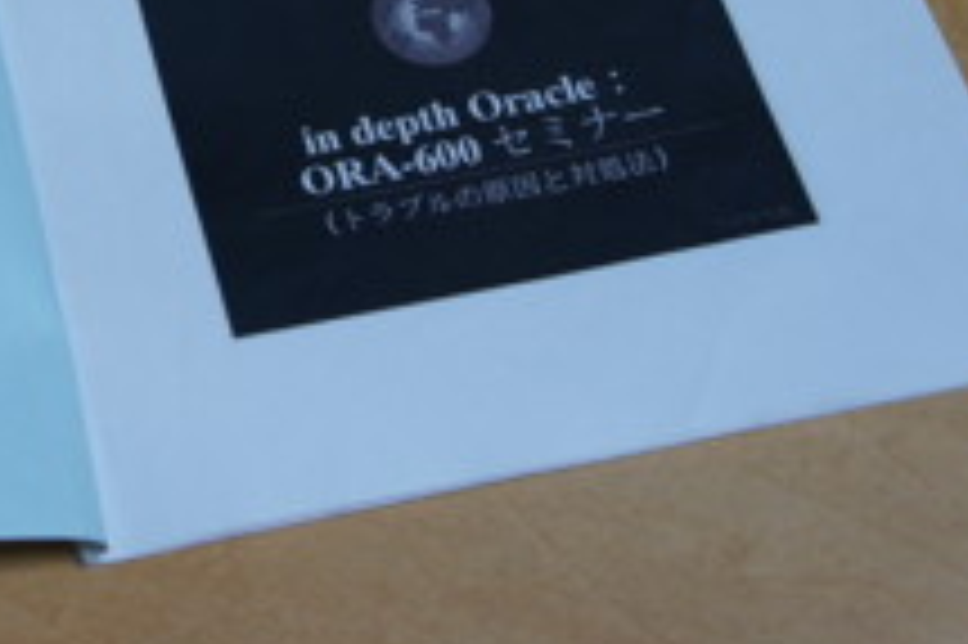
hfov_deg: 19.9
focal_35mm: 100
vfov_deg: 13.4
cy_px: -74
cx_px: 27
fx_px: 2687
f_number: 4
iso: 320
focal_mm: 28
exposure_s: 1/50
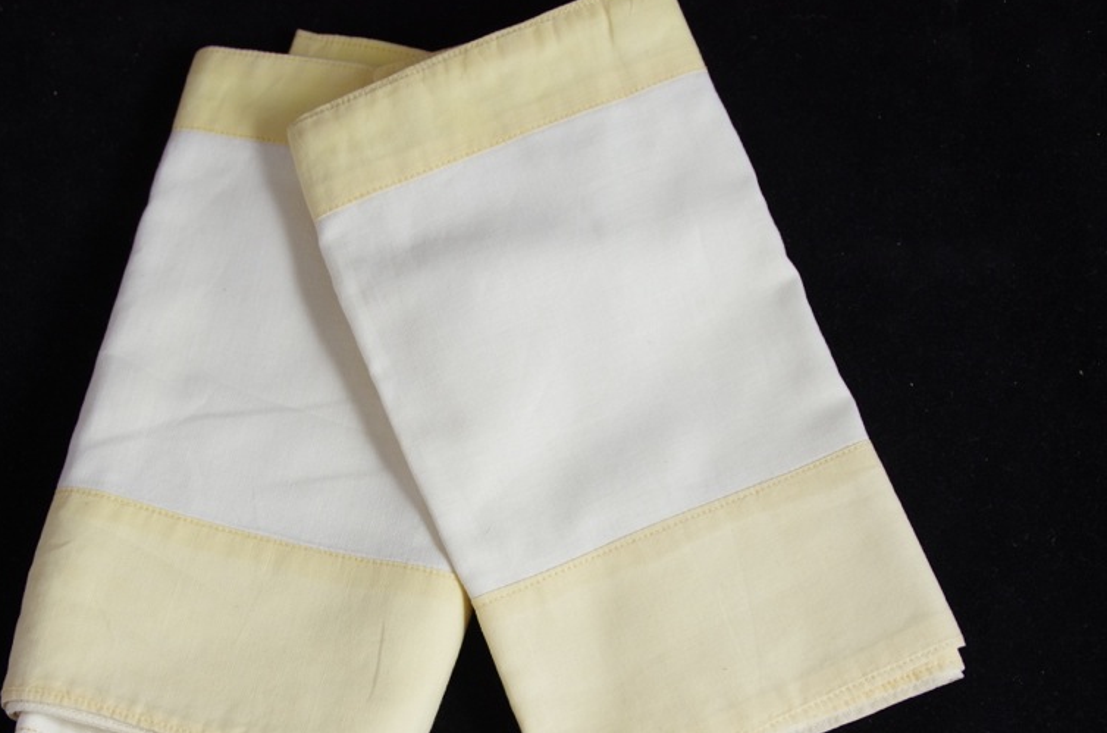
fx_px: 2014
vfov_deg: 20.6
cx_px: 455
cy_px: 467
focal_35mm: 66
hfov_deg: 30.7
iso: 800
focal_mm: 33
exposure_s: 1/80
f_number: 5.6
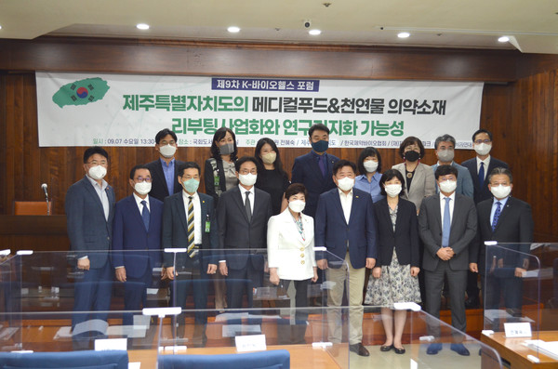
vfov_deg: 27.9
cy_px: 184
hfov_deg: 41.2
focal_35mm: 48
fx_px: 742
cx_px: 279
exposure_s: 1/100
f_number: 5
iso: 800
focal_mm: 32
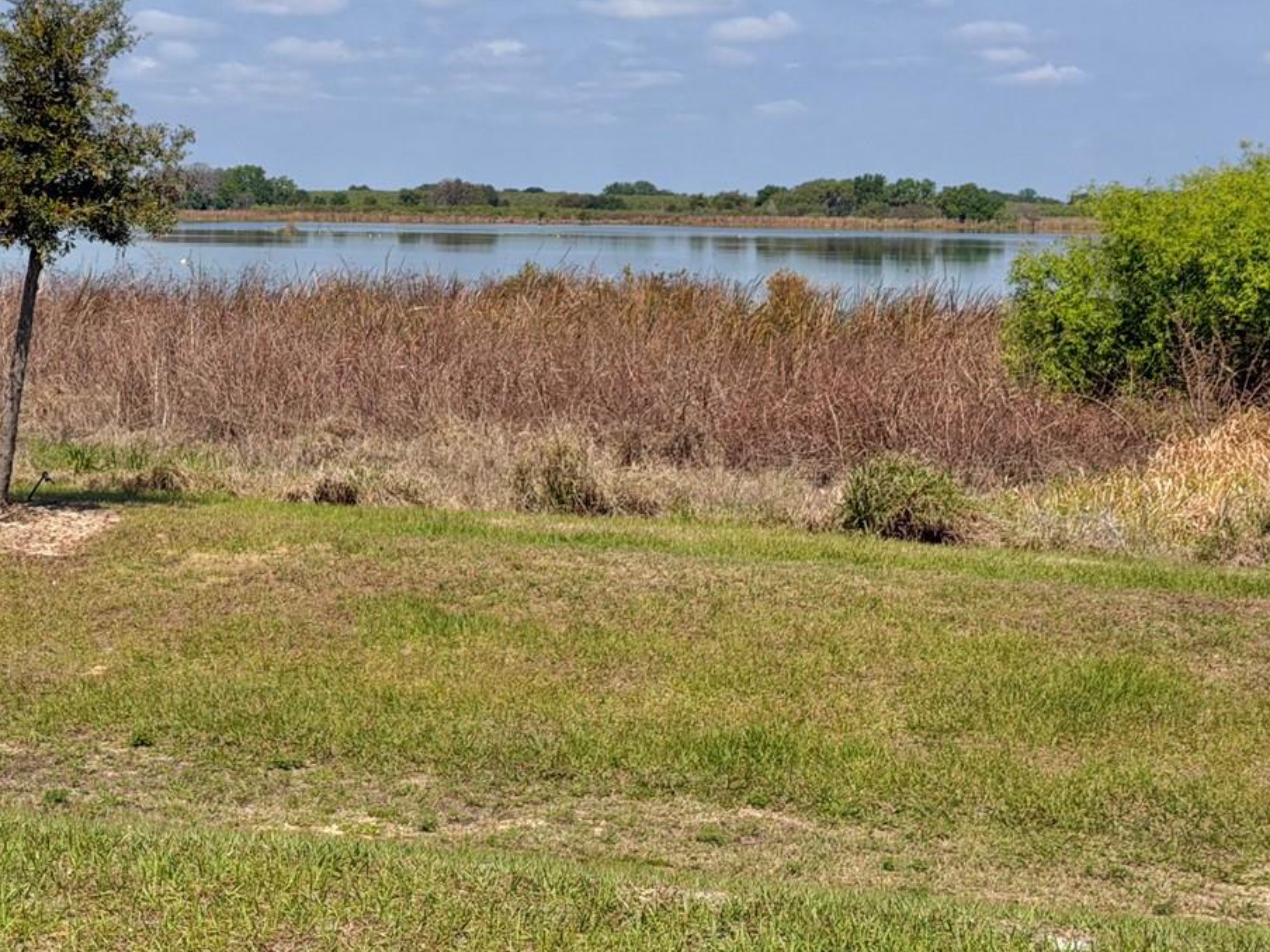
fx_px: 3119
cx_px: 291
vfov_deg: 17.2
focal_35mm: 85
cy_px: 204
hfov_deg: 22.8
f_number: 1.78
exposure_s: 1/6536
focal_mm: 6.76
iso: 64
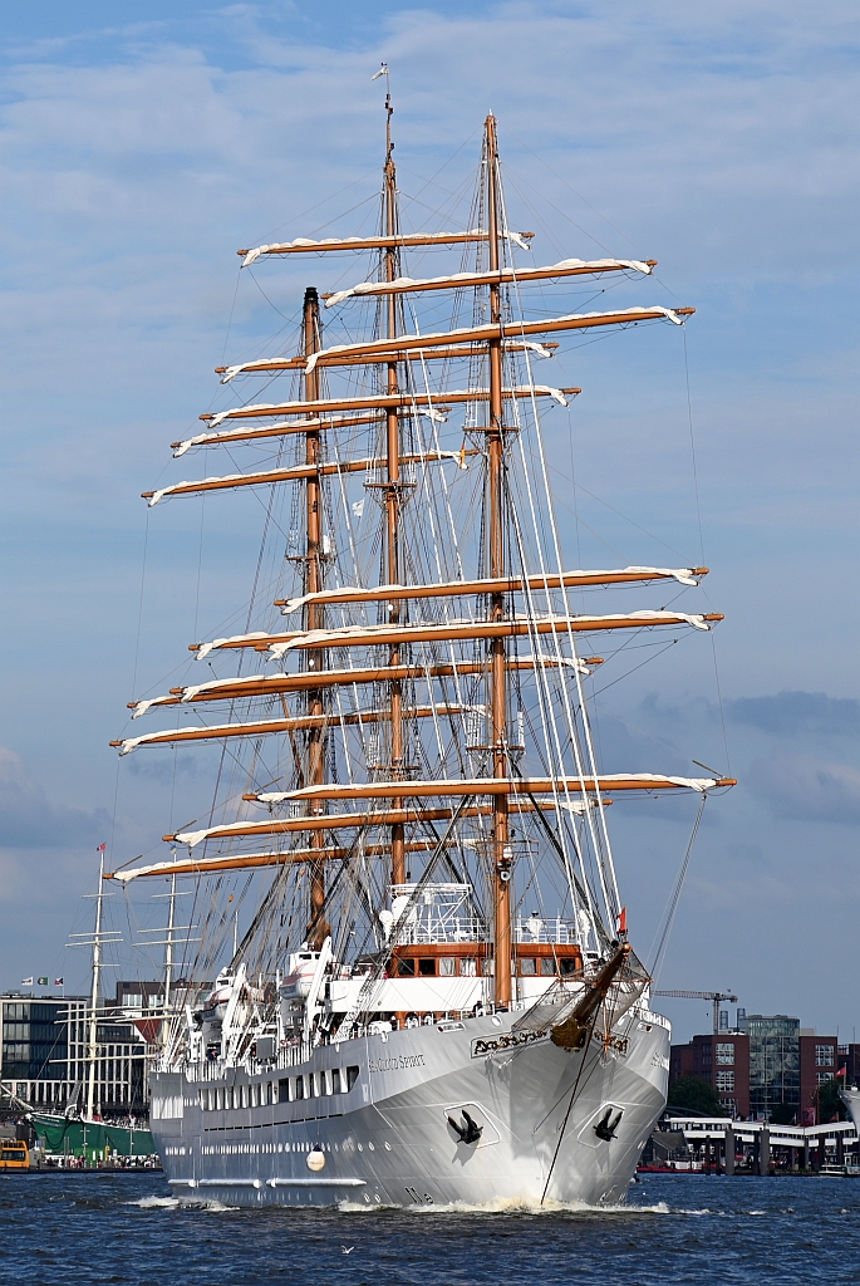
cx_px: 430
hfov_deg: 11.4
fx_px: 4290
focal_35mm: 120
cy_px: 643
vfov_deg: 17.0
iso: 100
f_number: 5.6
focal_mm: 120
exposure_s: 1/500
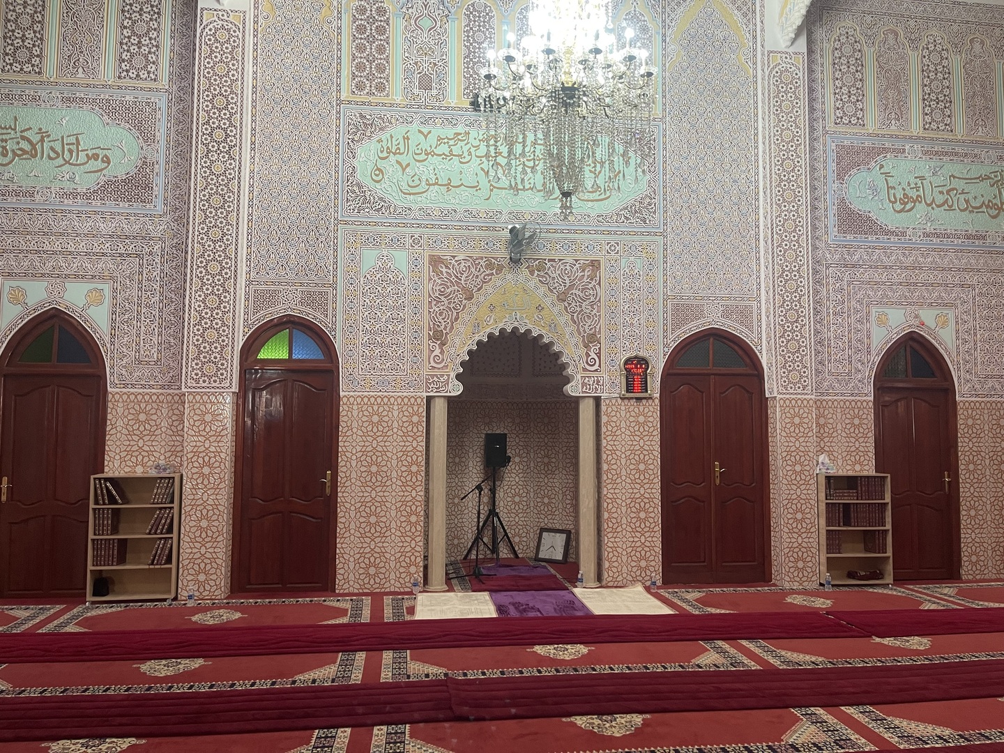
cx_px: 502
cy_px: 376
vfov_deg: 54.9
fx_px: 725
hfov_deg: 69.4
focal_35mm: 25
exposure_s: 1/60
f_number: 1.6
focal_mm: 5.1
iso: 160
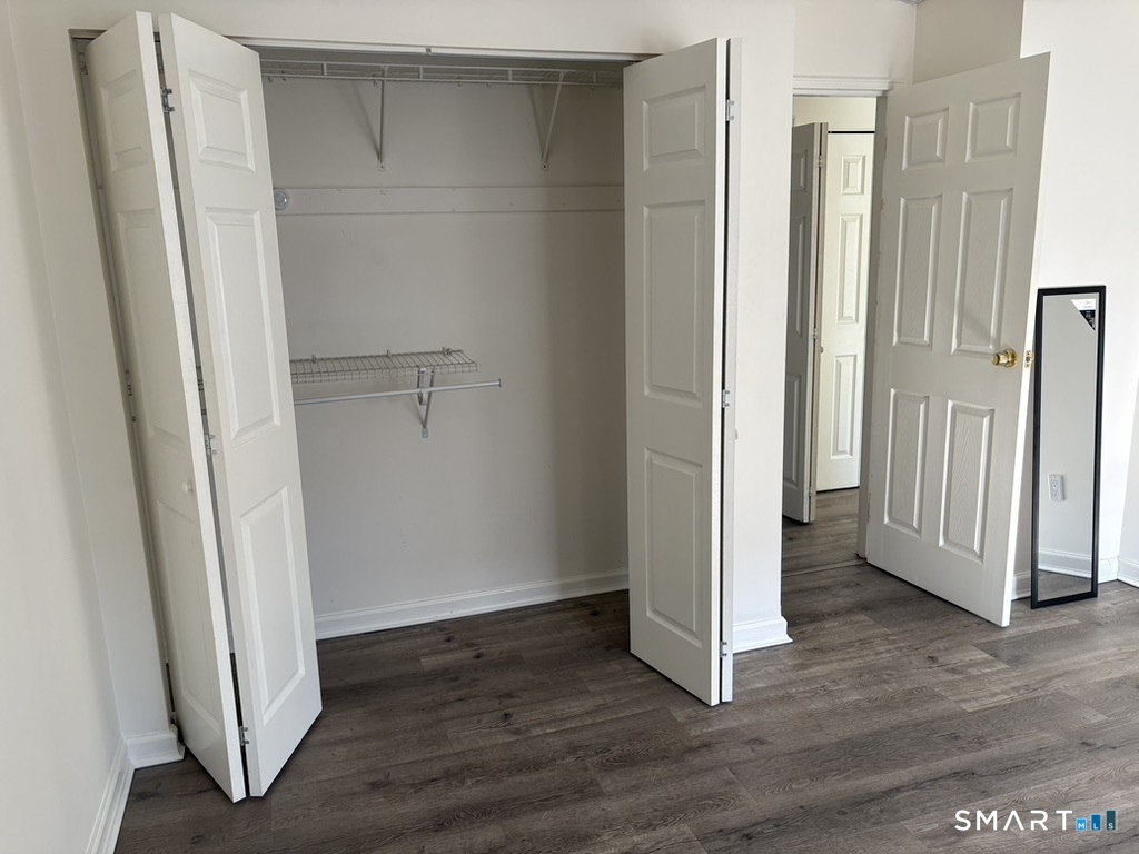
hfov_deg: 67.3
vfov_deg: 53.1
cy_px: 427
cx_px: 570
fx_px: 856
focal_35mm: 26
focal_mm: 5.96
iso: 100
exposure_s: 1/121
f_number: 1.6
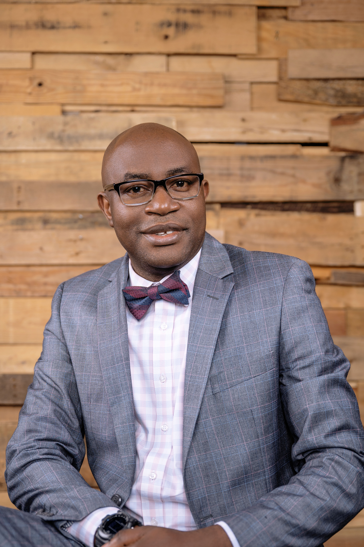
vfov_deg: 45.5
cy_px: 274
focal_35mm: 43
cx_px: 182
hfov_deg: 31.1
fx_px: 653
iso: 100
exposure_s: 1/160
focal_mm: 43
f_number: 2.8
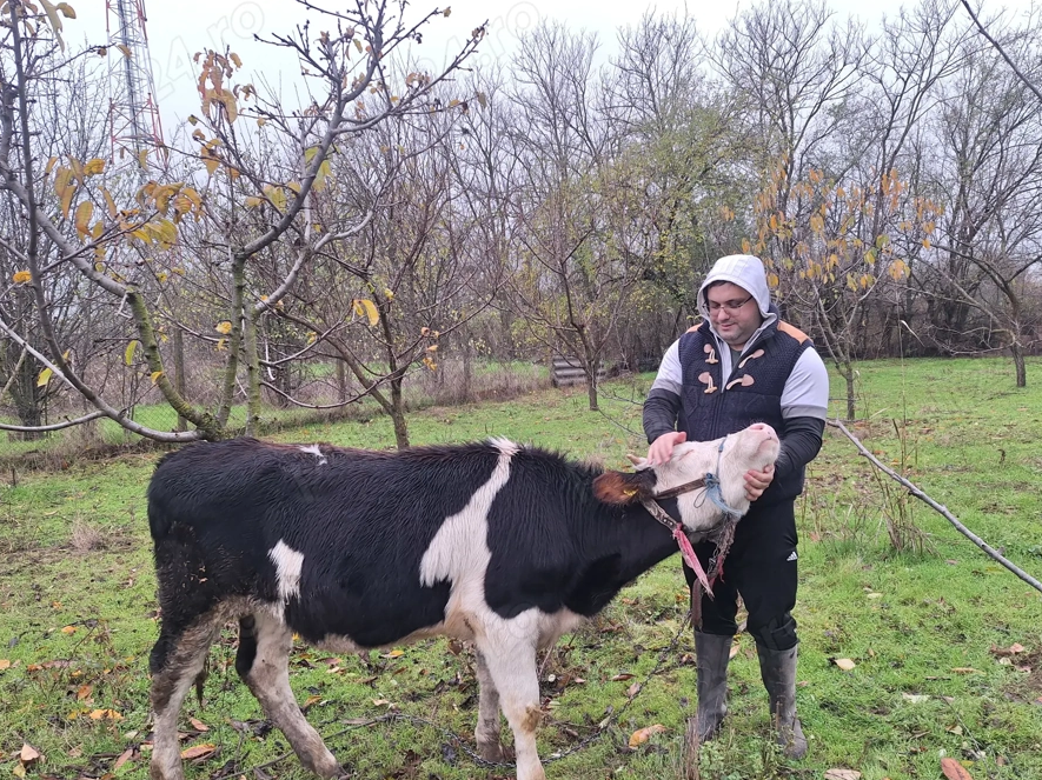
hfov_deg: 67.3
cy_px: 416
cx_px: 550
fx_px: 782
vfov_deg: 53.0
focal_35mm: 26
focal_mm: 5.54
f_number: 1.8
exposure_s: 1/110
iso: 40
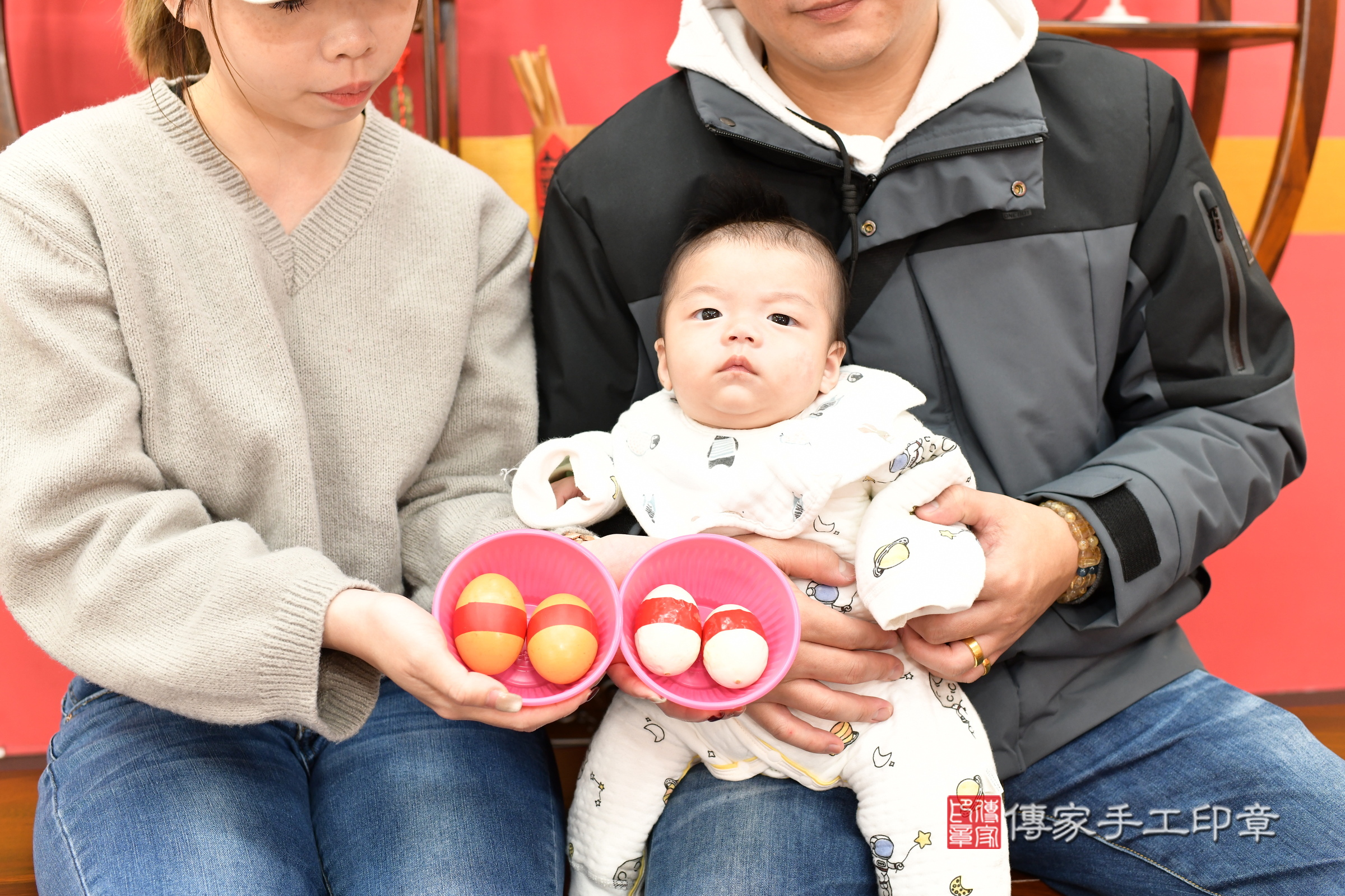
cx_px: 672
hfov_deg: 54.4
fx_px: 1308
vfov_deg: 37.9
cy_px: 448
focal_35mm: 35
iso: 1000
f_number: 4.5
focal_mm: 35
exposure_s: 1/200
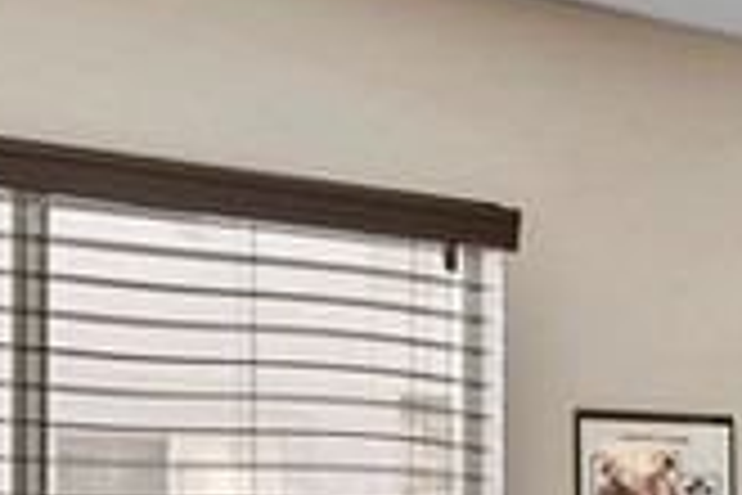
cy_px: 547
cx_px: 1156
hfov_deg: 19.8
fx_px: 1793
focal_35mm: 87
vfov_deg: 15.3
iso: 160
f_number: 2.8
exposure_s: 1/50
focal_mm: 14
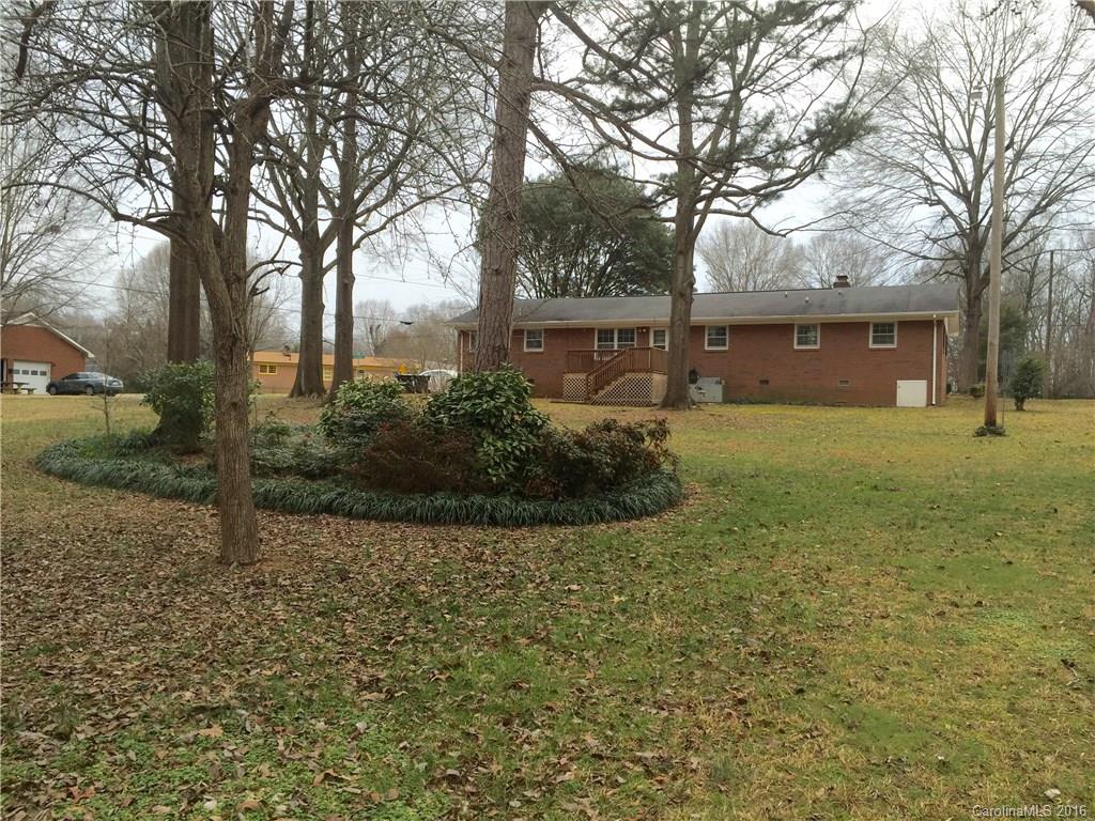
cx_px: 548
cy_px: 410
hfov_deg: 61.7
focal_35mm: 29
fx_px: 917
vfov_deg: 48.2
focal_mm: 4.15
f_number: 2.2
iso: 32
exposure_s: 1/760
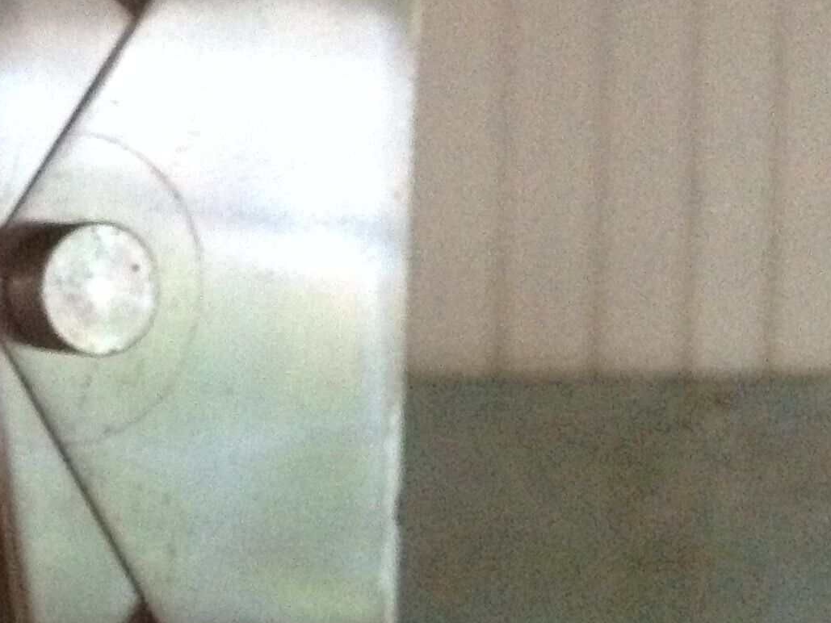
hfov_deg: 20.9
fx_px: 2113
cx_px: -149
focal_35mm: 88
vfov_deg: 16.8
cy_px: 274
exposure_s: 1/15
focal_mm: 4.28
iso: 800
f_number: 2.4
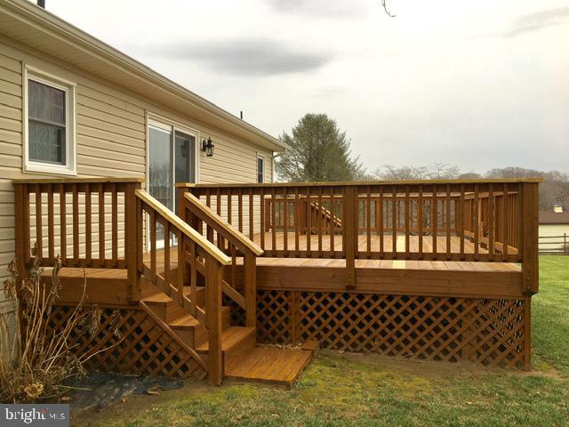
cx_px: 284
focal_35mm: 29
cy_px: 214
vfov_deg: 48.2
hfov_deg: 61.7
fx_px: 477
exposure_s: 1/141
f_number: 2.2
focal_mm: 4.15
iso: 25
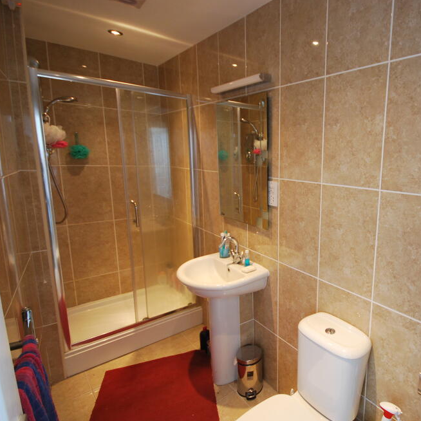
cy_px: 209
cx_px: 310
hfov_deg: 70.4
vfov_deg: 74.8
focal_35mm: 20
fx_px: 275
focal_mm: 10
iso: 400
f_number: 4
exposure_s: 1/10
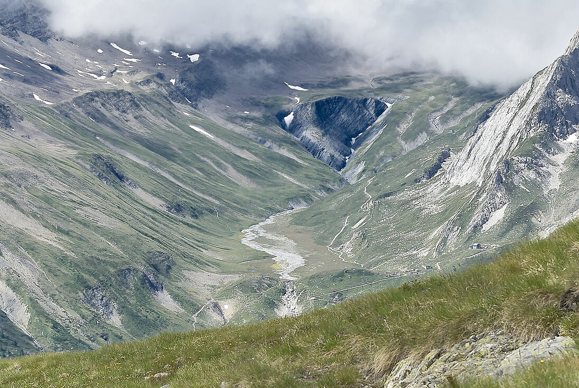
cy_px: 104
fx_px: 2641
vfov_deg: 8.4
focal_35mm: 164
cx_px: 304
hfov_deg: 12.5
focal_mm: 50
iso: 100
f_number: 7.1
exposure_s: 1/250
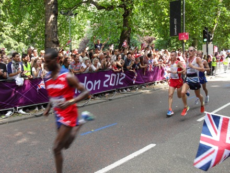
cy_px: 86
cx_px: 115
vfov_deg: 40.7
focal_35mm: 35
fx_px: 233
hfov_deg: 52.6
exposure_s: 1/125
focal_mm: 6.3
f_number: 3.2
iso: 100
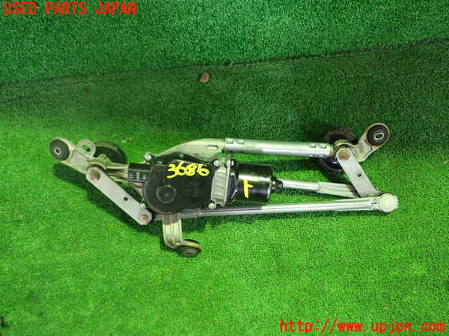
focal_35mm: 36
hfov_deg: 51.4
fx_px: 467
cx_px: 224
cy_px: 168
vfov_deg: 39.7
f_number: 2.5
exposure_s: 1/25
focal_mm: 6.37
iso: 800
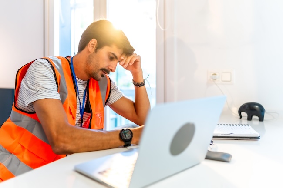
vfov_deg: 37.8
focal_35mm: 35
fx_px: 275
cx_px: 142
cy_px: 94
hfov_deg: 54.4
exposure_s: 1/250
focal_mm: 35
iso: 320
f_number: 1.4
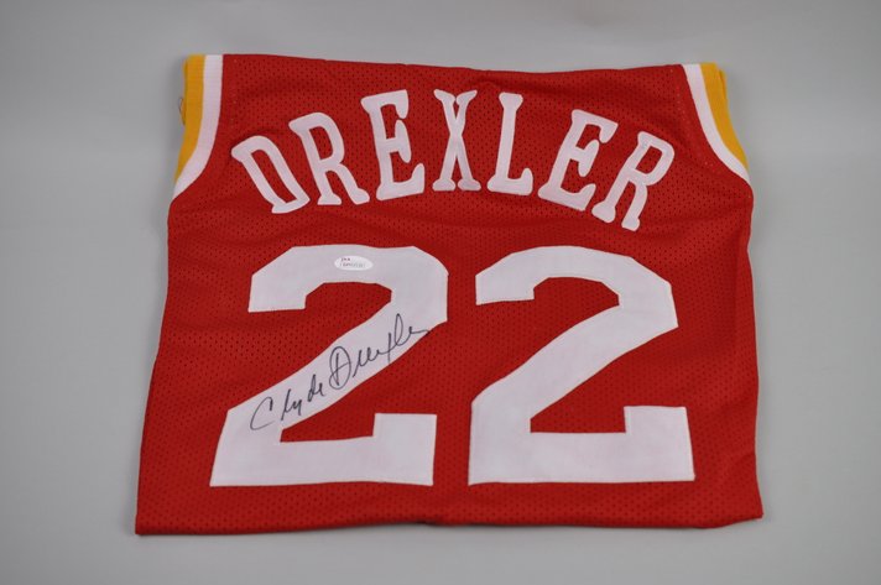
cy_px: 292
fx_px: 1467
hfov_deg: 33.4
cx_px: 440
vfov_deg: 22.6
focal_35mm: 60
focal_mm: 40
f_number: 4
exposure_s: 1/60
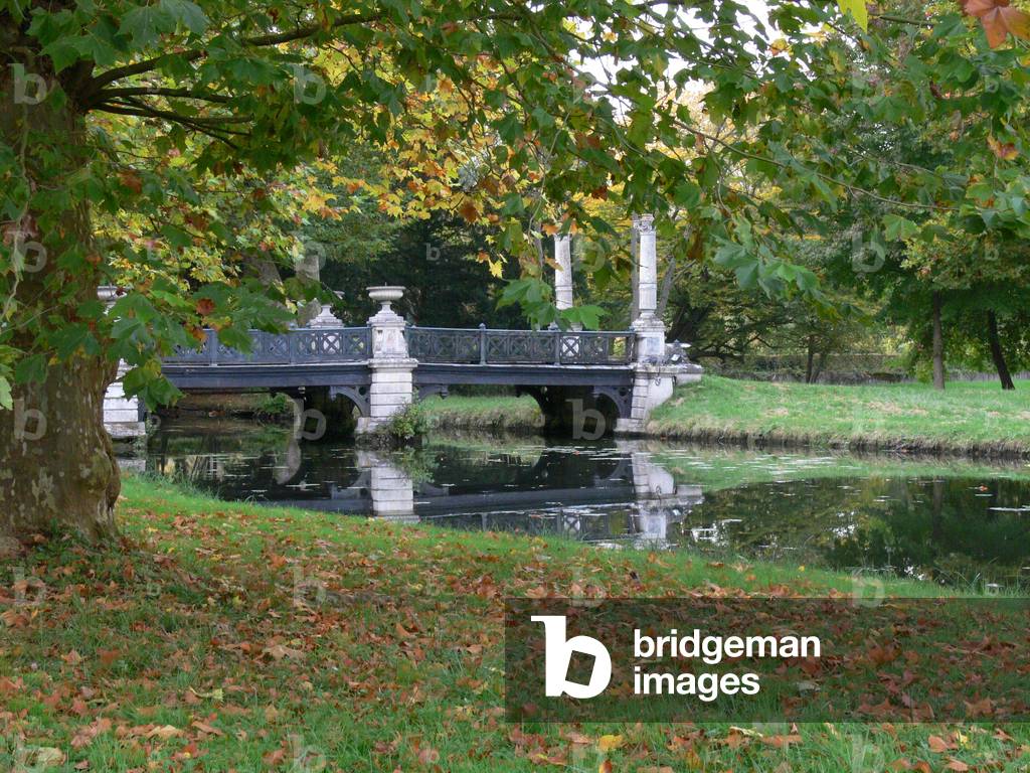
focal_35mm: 87
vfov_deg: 17.0
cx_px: 515
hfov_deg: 22.5
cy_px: 386
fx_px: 2589
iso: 200
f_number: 7.1
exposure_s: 1/30
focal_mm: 18.4
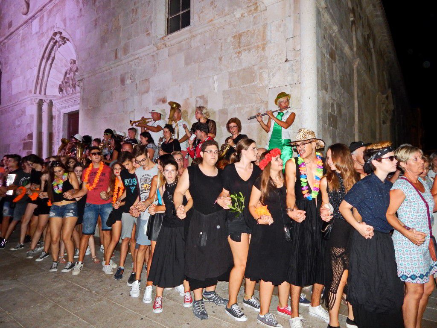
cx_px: 218
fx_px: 290
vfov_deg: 58.9
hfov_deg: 73.9
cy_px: 164
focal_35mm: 23
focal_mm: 4
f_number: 3
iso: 400
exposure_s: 1/30
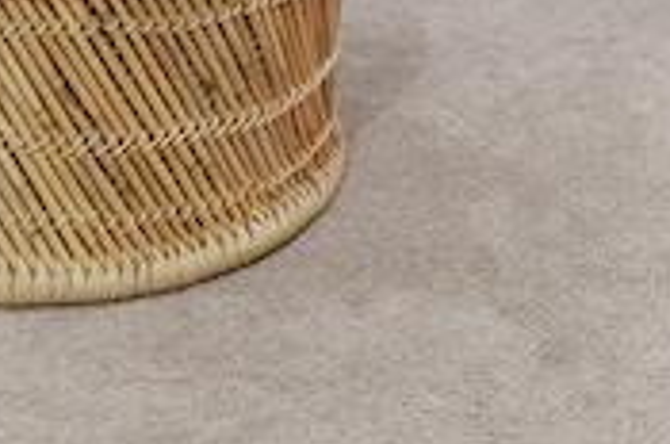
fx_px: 1523
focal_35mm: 82
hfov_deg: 24.6
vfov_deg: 13.1
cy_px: -572
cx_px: 188
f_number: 6.3
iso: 500
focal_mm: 14
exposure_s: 1/2
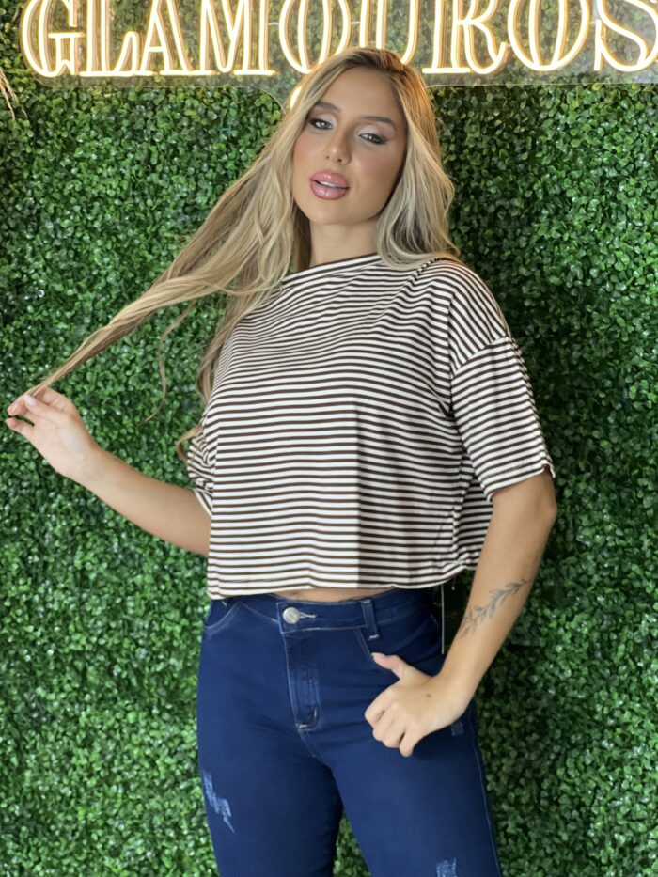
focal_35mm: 77
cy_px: 438
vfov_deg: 25.3
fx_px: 1951
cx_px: 329
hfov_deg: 19.1
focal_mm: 9
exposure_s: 1/120
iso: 160
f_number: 2.8
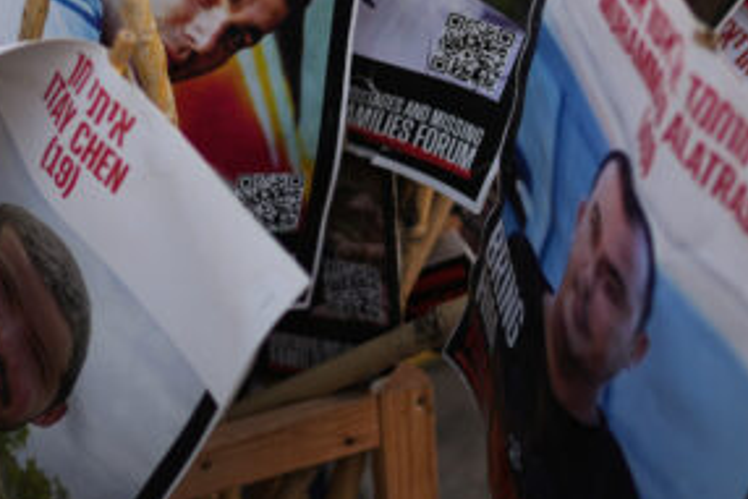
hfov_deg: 21.1
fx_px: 1954
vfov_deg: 14.4
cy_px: 55
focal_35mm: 94
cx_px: 44
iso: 200
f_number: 1.4
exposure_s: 1/1600
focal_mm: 35
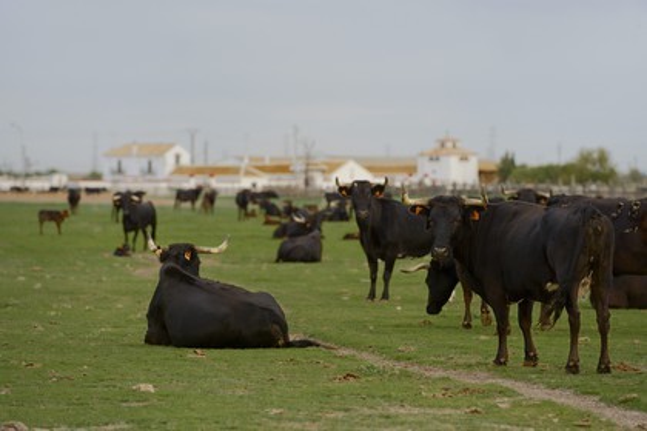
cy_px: 216
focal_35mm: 200
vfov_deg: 6.9
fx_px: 3594
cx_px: 324
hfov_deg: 10.3
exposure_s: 1/640
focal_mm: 200
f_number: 5.6
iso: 800
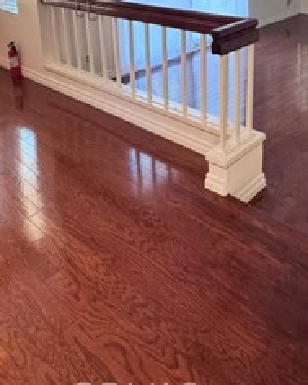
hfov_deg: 39.8
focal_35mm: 37
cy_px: 29
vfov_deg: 44.1
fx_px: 421
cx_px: 200
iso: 250
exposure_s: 1/60
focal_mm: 2.22
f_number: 2.2
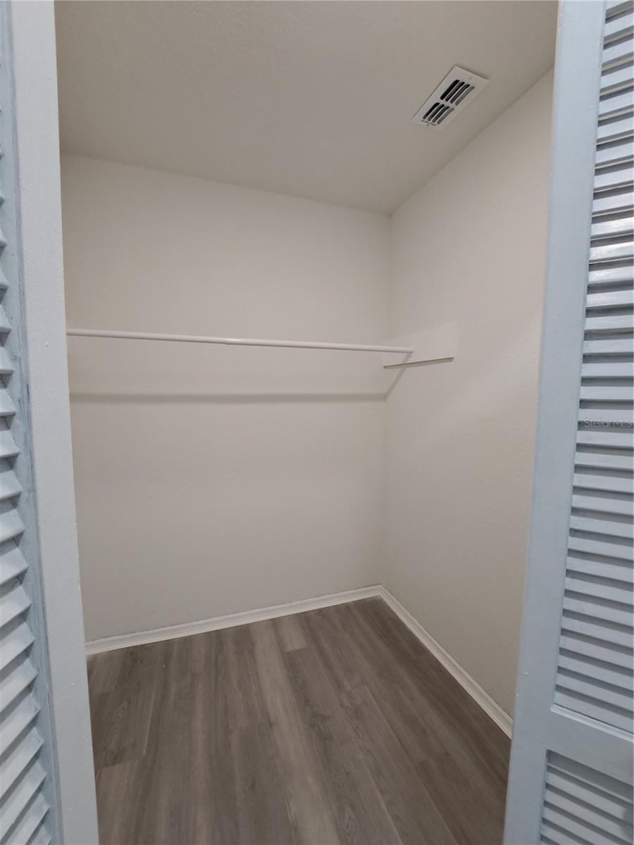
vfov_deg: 106.2
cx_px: 317
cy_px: 422
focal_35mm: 13
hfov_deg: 89.9
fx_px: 317
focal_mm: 1.74
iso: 100
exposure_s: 1/40
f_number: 2.2
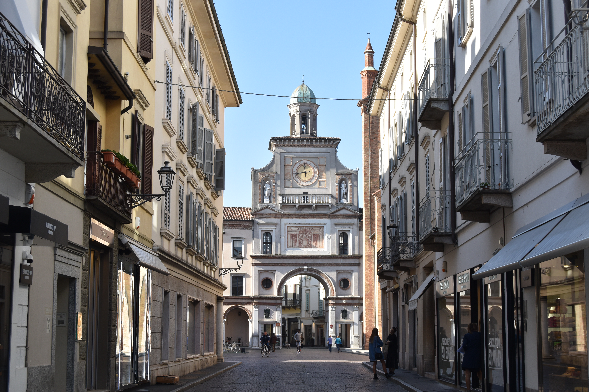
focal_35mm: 57
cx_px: 294
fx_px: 933
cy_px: 196
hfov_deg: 35.1
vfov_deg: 23.8
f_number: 8
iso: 200
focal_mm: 38
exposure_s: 1/250
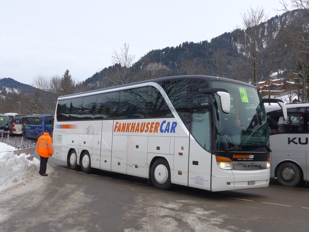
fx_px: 348
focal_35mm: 39
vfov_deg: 36.8
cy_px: 116
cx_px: 154
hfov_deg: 47.9
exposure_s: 1/320
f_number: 2.8
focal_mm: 8
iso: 80
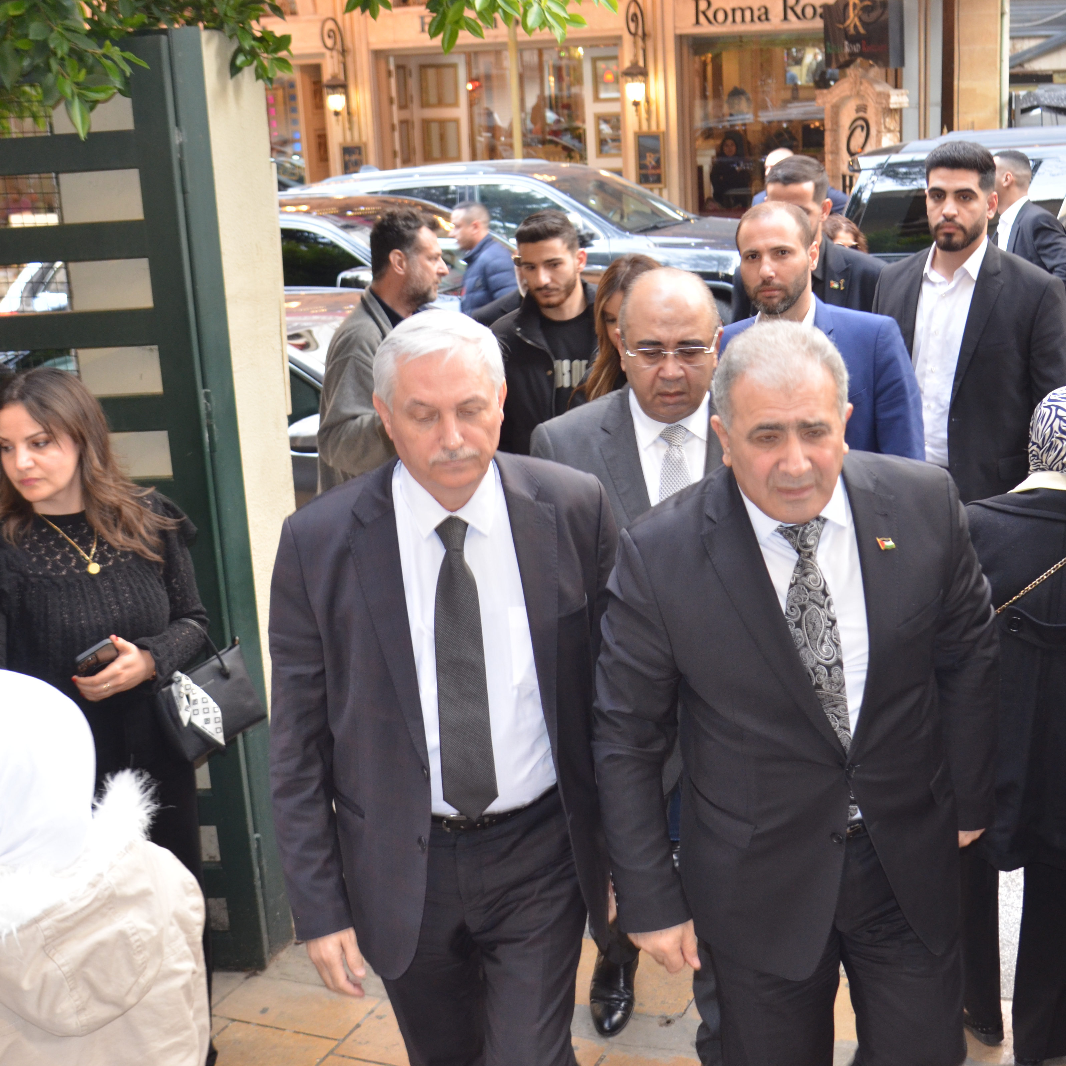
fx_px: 1638
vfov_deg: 36.1
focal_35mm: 47
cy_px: 531
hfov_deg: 35.9
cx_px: 653
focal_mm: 24
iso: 800
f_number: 4
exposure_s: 1/60
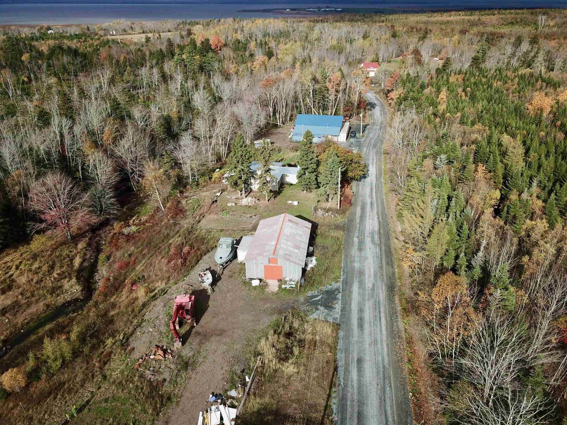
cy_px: 212
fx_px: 426
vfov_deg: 53.1
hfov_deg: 67.3
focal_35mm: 26
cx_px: 284
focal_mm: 4.7
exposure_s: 1/1590
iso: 100
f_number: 2.2
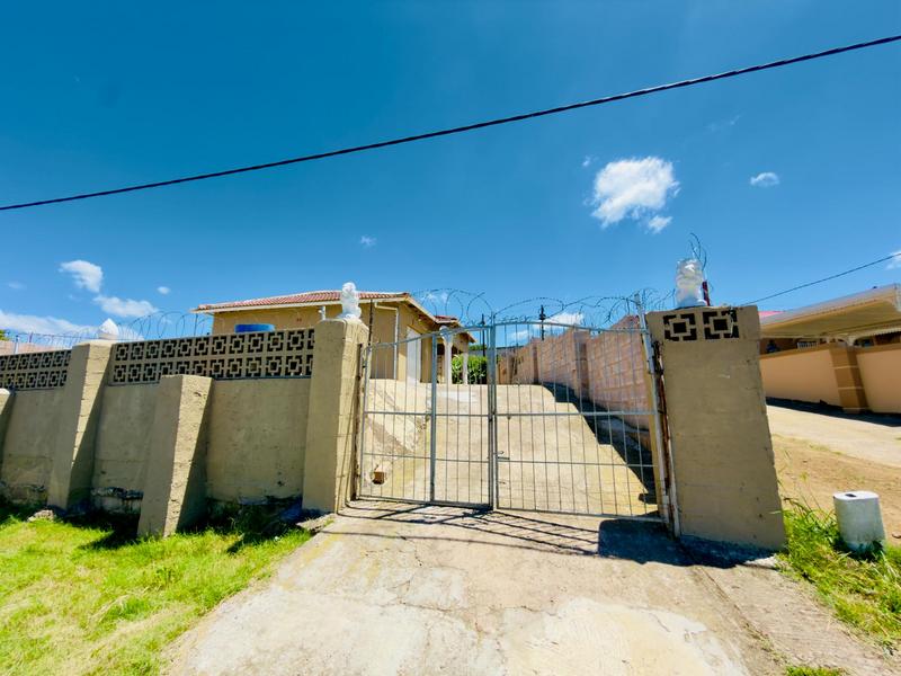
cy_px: 338
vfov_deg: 85.7
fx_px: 364
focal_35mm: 14
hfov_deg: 102.1
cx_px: 450
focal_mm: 2.2
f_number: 2.2
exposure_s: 1/536
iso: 16
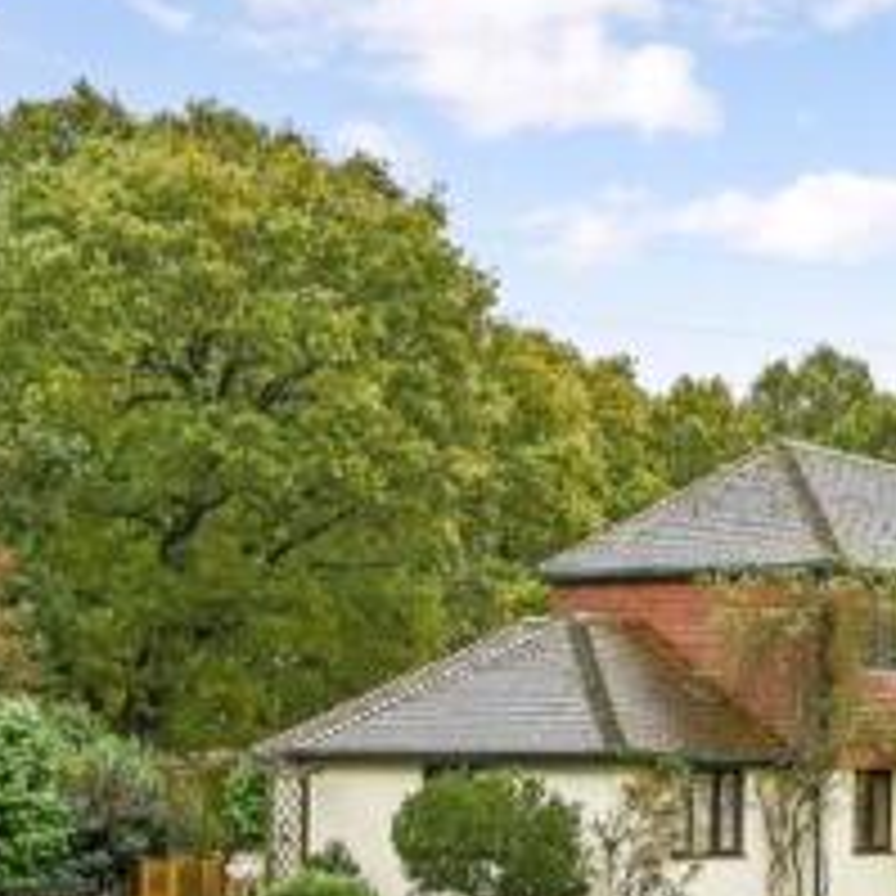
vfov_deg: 20.4
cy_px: 709
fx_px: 2460
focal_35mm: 84
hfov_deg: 19.7
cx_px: 1013
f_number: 9
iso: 400
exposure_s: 1/100
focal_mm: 30
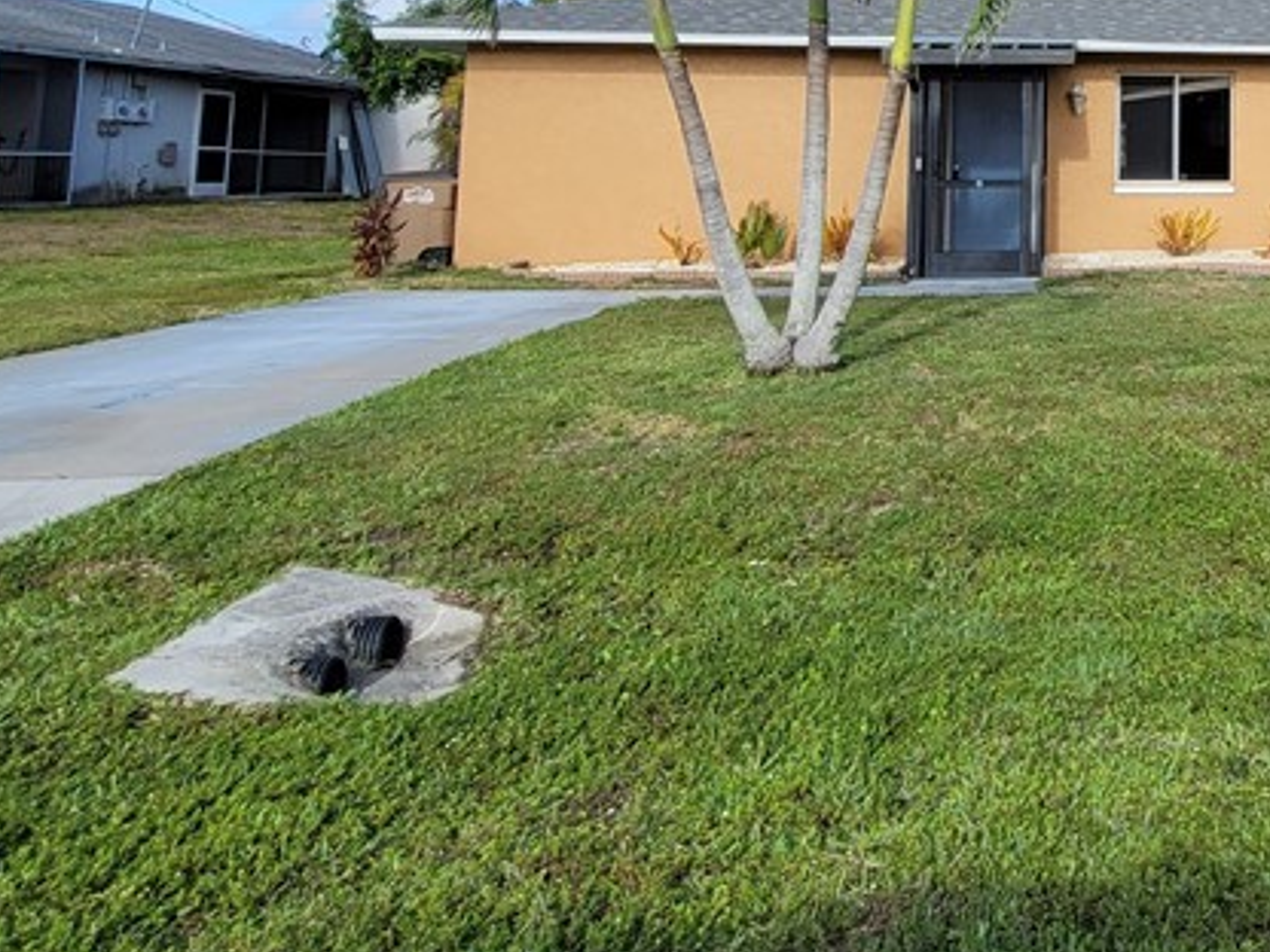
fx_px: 1174
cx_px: 1297
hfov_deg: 46.5
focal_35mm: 32
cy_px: 34
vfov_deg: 39.7
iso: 64
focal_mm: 2.2
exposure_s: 1/1380
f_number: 2.2
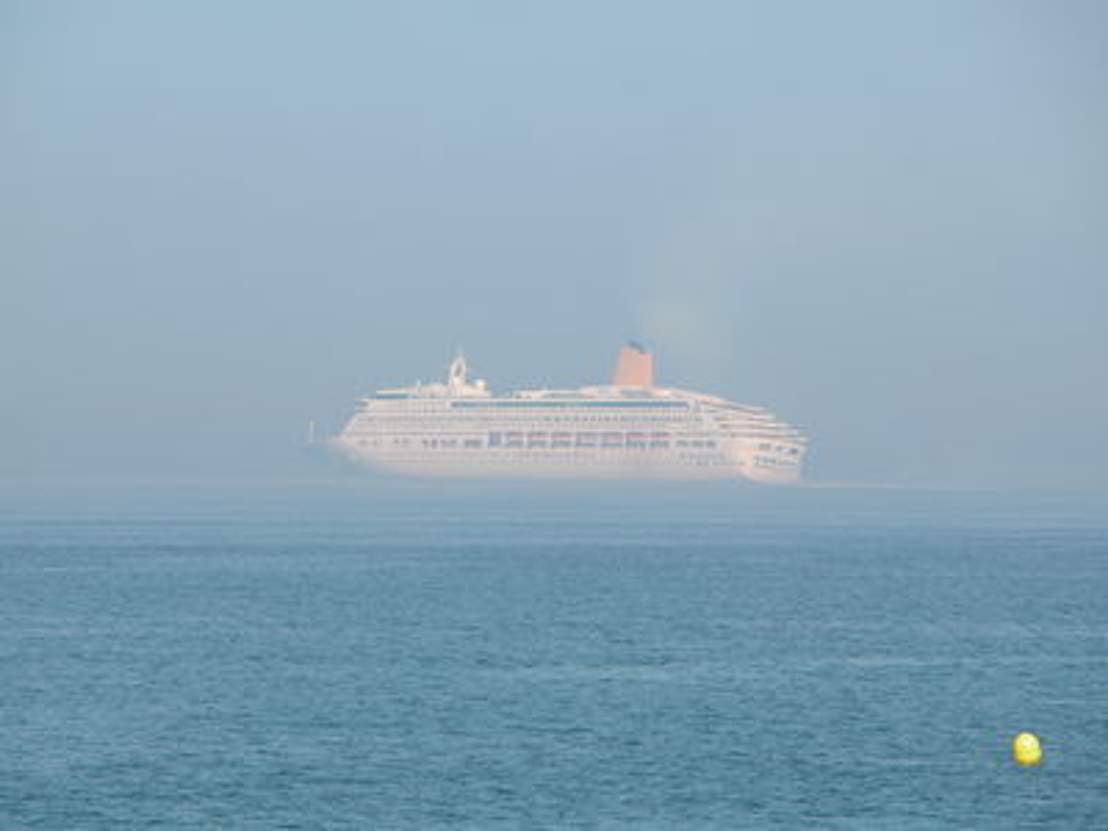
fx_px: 8514
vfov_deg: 5.6
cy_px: 416
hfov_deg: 7.4
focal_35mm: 266
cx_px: 554
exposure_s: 1/378
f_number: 5.9
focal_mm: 67.7
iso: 100
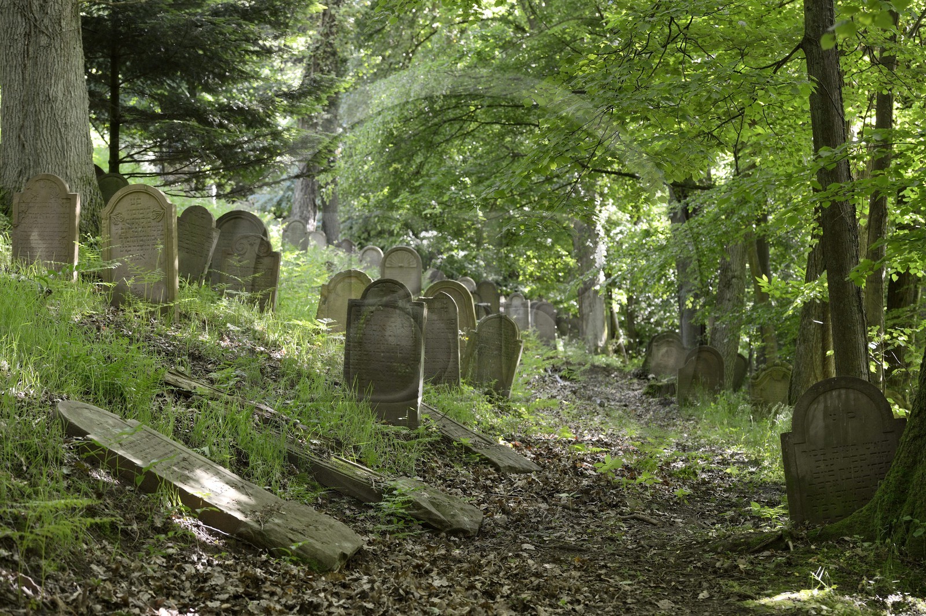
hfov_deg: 24.8
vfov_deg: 16.6
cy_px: 308
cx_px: 463
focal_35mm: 82
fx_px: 2107
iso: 800
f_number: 5
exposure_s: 1/100
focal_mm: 82
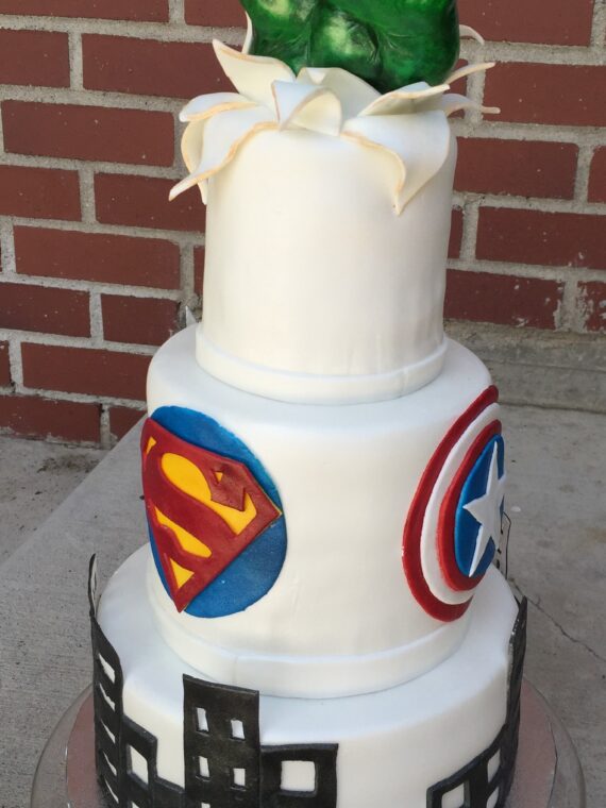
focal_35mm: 29
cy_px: 404
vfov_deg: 61.7
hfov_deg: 48.2
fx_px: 677
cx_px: 303
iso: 32
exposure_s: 1/599
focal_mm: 4.15
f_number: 2.2
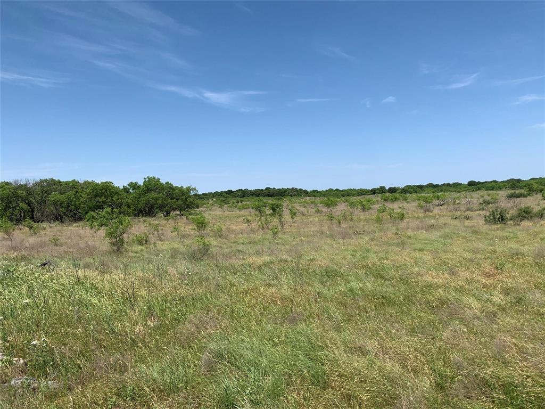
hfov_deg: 67.3
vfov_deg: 53.1
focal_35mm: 26
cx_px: 272
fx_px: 409
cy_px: 204
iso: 25
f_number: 1.8
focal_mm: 4.25
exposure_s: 1/2755
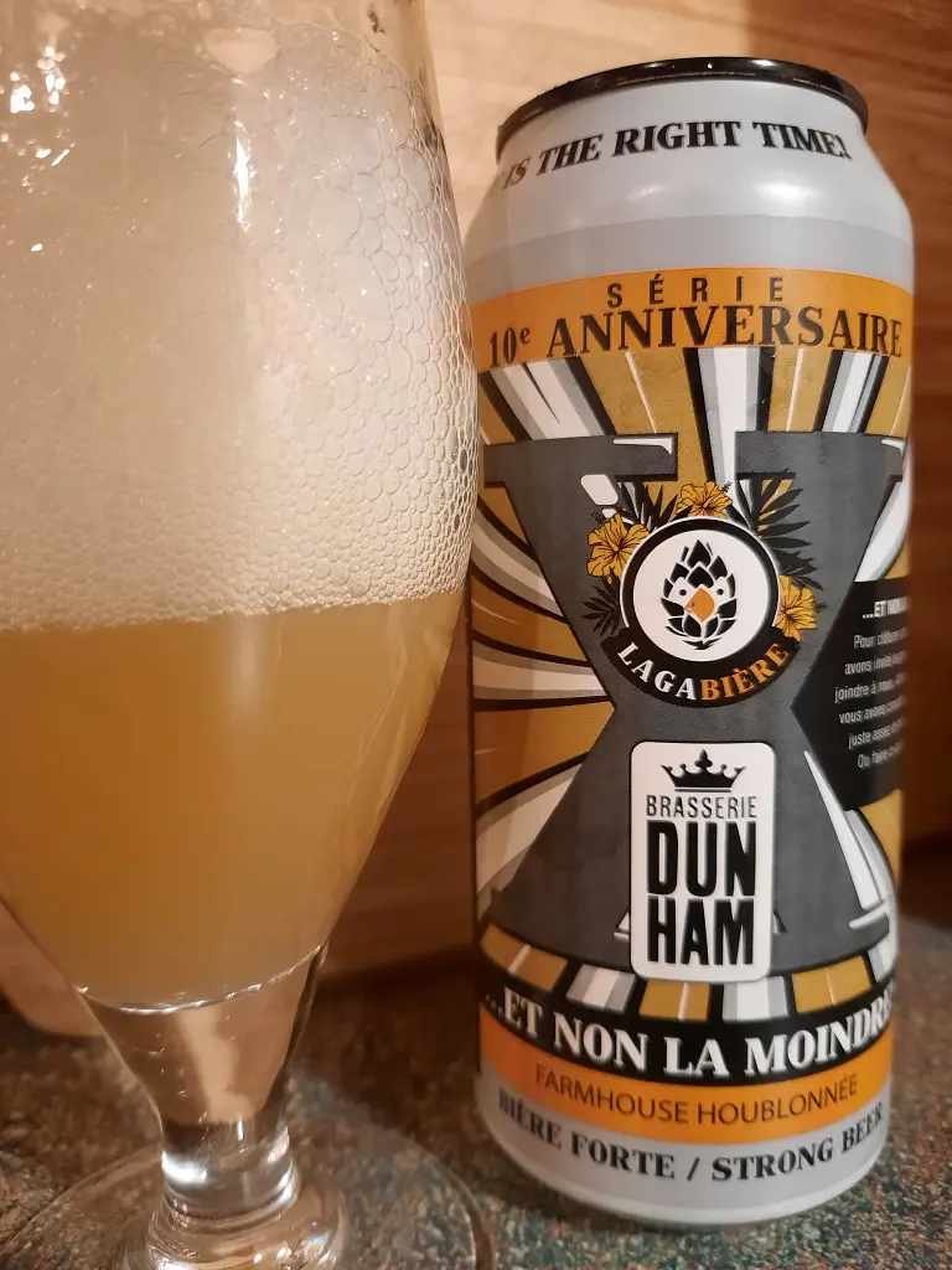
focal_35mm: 25
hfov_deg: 54.9
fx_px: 917
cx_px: 476
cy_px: 635
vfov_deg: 69.4
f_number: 2
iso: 320
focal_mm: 4.6
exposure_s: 1/40
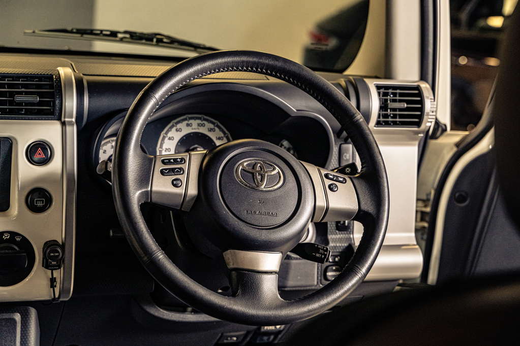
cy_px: 173
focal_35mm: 71
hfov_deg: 28.5
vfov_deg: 19.2
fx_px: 1025
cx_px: 260
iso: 1600
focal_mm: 71
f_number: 5
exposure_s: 1/200
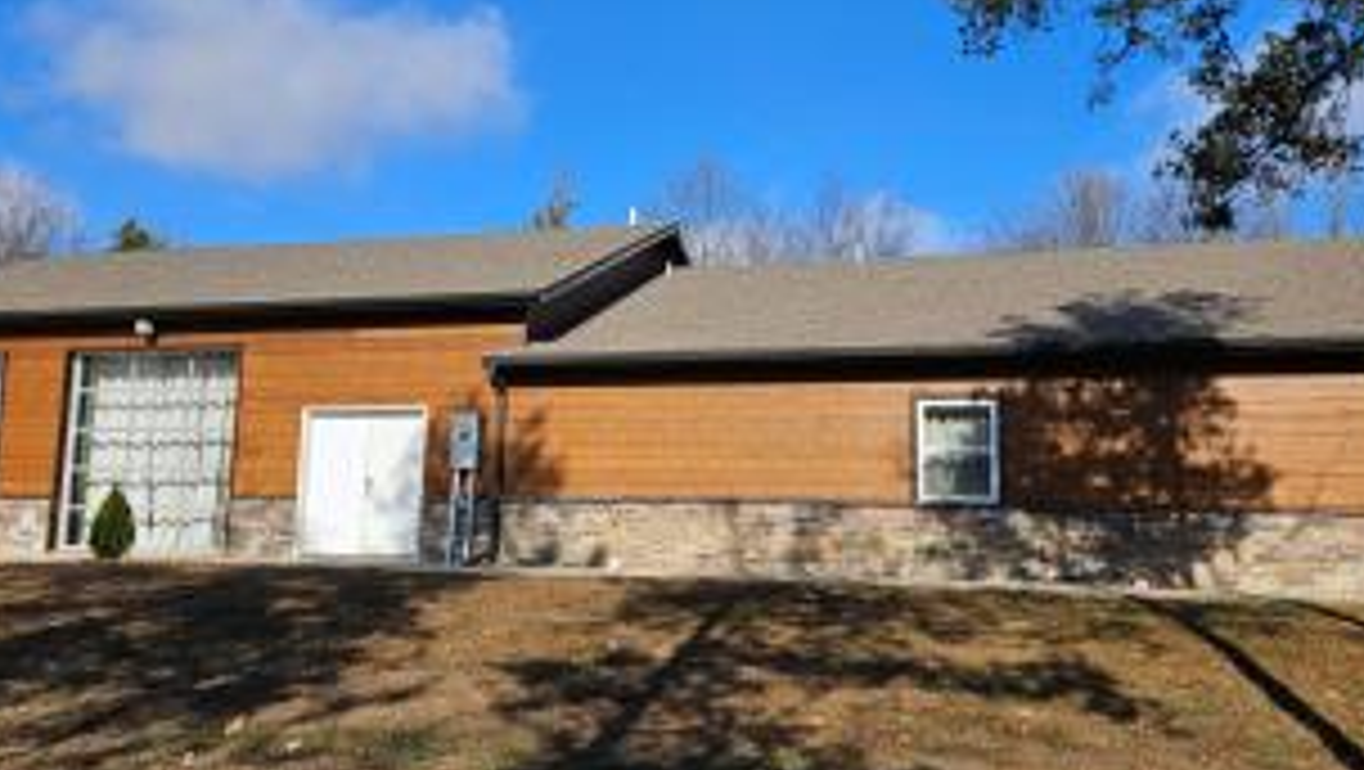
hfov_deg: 59.4
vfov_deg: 35.7
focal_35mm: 33
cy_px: 378
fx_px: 1194
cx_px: 659
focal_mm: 5.4
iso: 25
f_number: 1.8
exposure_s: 1/2038
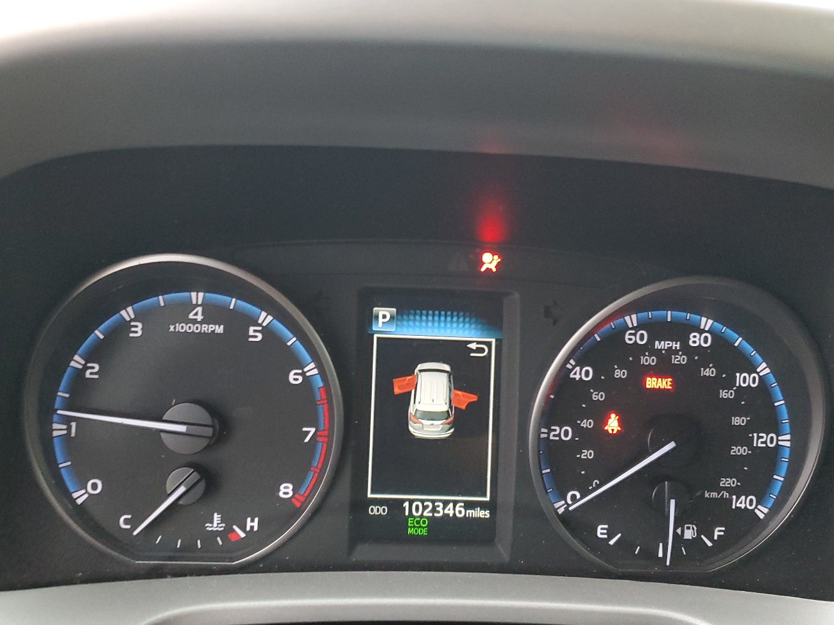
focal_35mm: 32
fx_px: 771
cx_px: 414
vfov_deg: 44.0
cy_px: 356
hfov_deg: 56.8
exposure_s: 1/33
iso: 299
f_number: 1.5
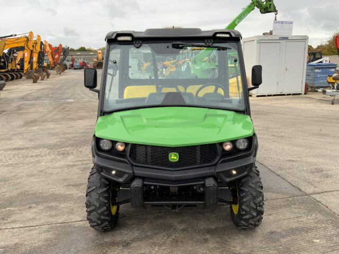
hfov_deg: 61.7
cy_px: 127
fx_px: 284
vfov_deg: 48.2
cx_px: 170
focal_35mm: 29
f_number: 1.8
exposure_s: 1/217
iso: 16
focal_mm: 3
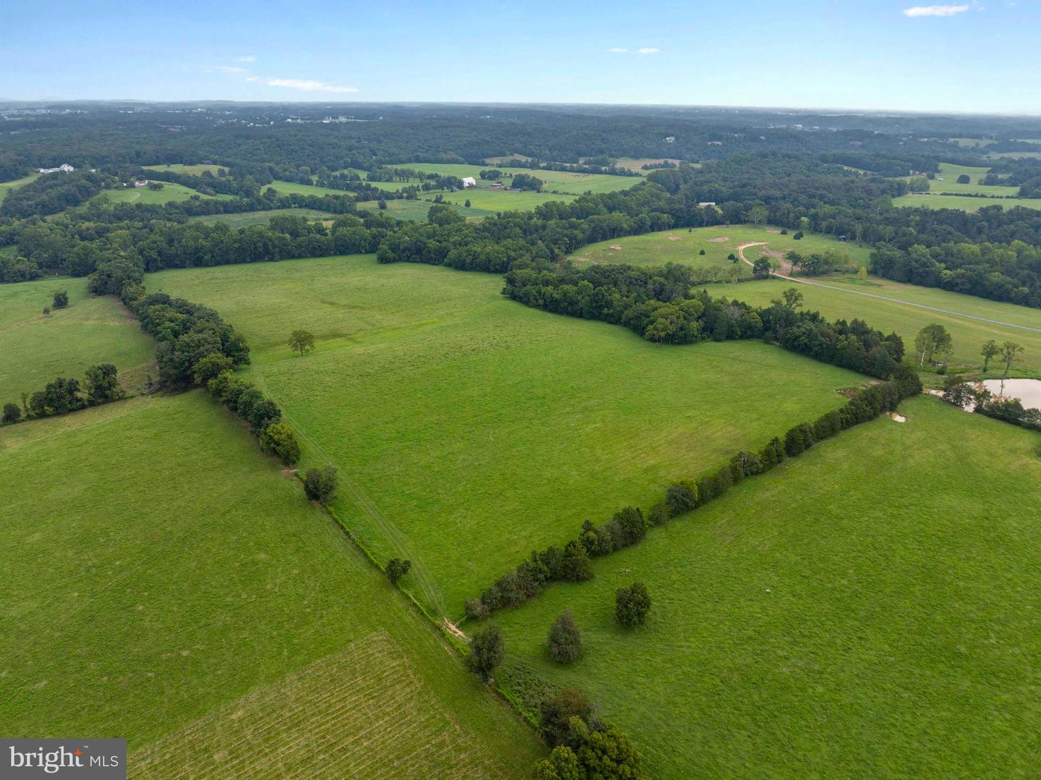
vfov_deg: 56.8
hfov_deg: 71.6
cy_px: 390
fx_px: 721
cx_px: 520
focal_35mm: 24
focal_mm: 12.29
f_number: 2.8
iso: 110
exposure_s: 1/1000
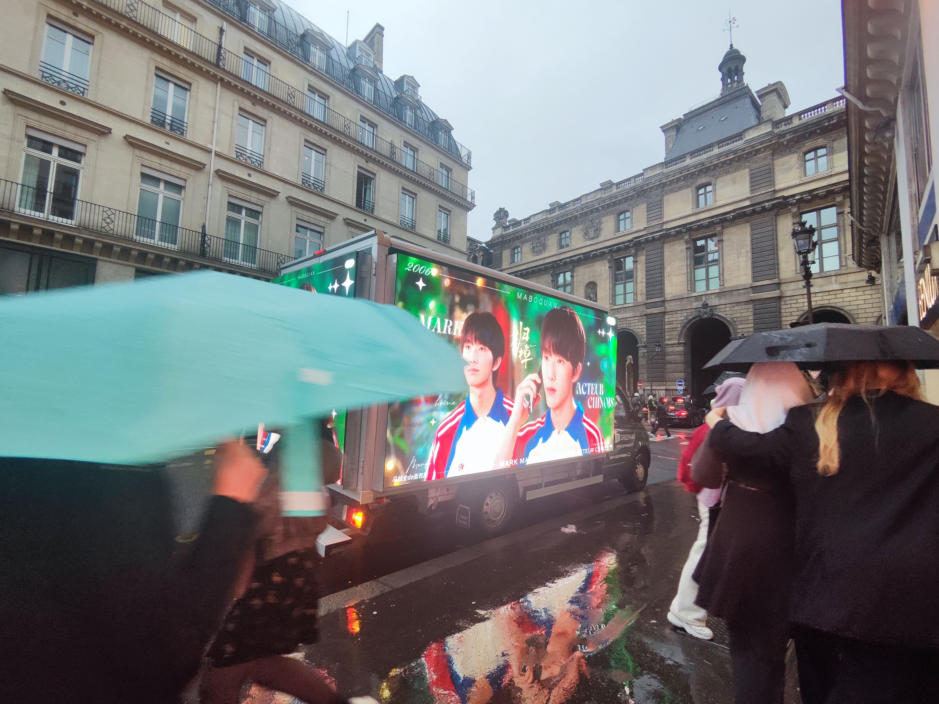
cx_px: 470
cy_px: 352
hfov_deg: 94.5
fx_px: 434
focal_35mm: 16
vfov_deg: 78.1
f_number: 2.4
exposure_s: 1/50
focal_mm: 2.13
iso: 67
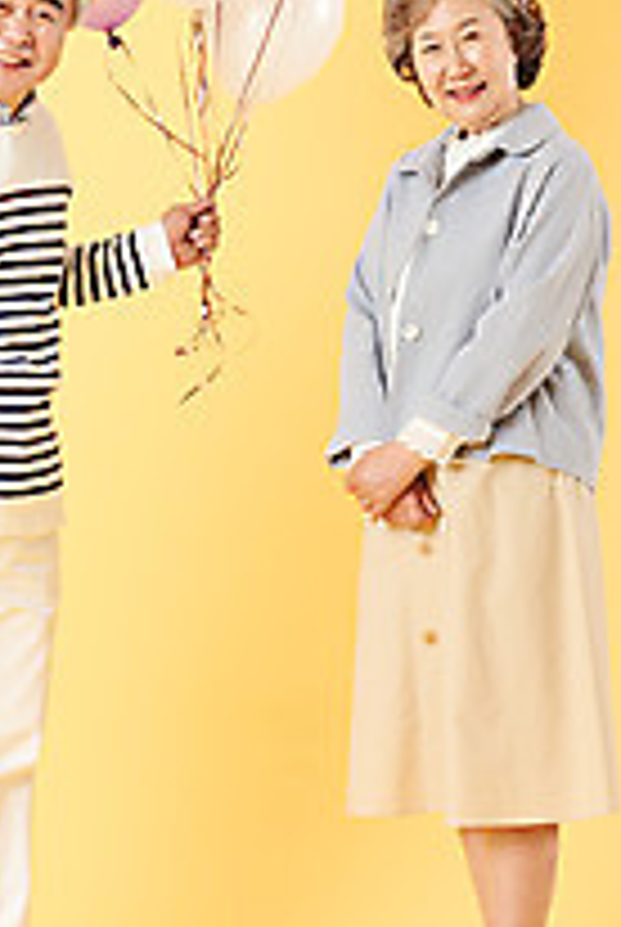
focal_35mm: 165
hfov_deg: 8.3
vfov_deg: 12.4
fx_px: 4255
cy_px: 284
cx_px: 236
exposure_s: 1/125
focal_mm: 85
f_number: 8
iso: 100
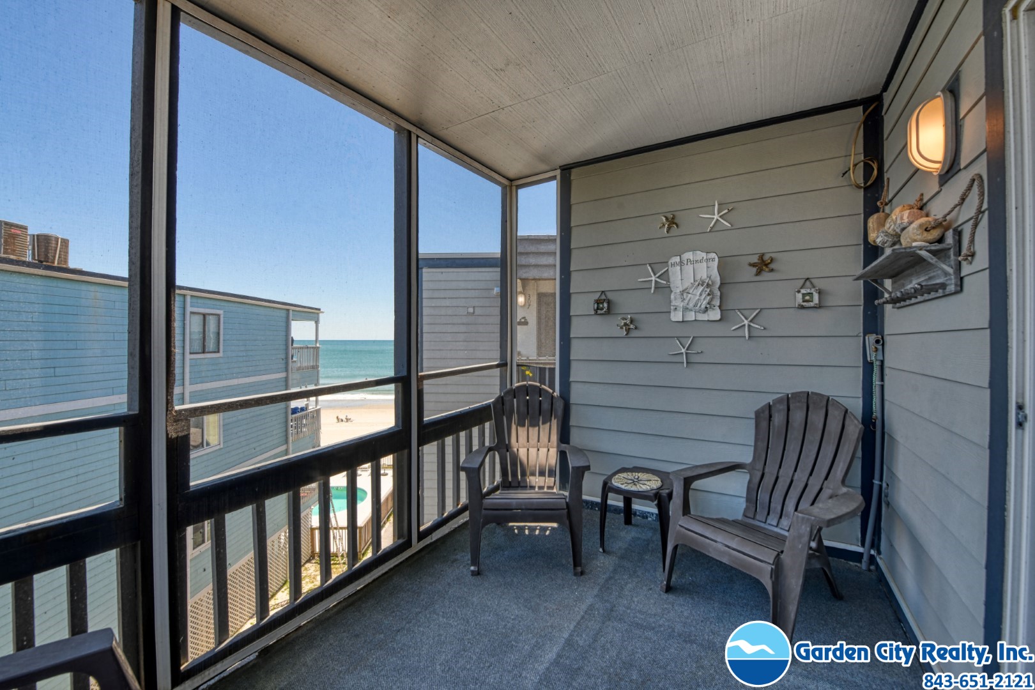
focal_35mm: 14
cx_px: 518
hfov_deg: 104.3
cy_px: 345
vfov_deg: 81.2
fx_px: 402
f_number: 9
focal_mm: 14
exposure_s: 1/10
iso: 500
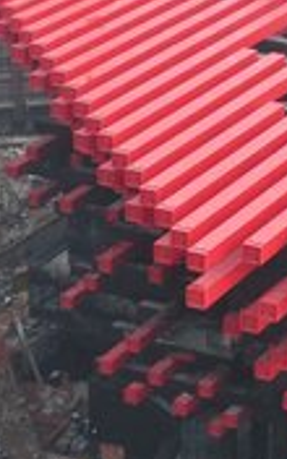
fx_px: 1886
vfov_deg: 13.9
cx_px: 519
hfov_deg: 8.4
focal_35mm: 151
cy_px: 160
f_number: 8
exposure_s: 1/40
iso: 200
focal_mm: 29
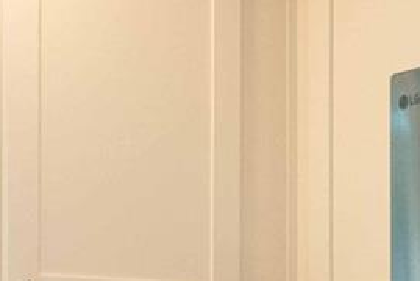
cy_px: 589
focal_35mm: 175
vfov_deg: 7.5
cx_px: 248
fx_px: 2044
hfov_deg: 11.7
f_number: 5
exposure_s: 1/100
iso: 800
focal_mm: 23
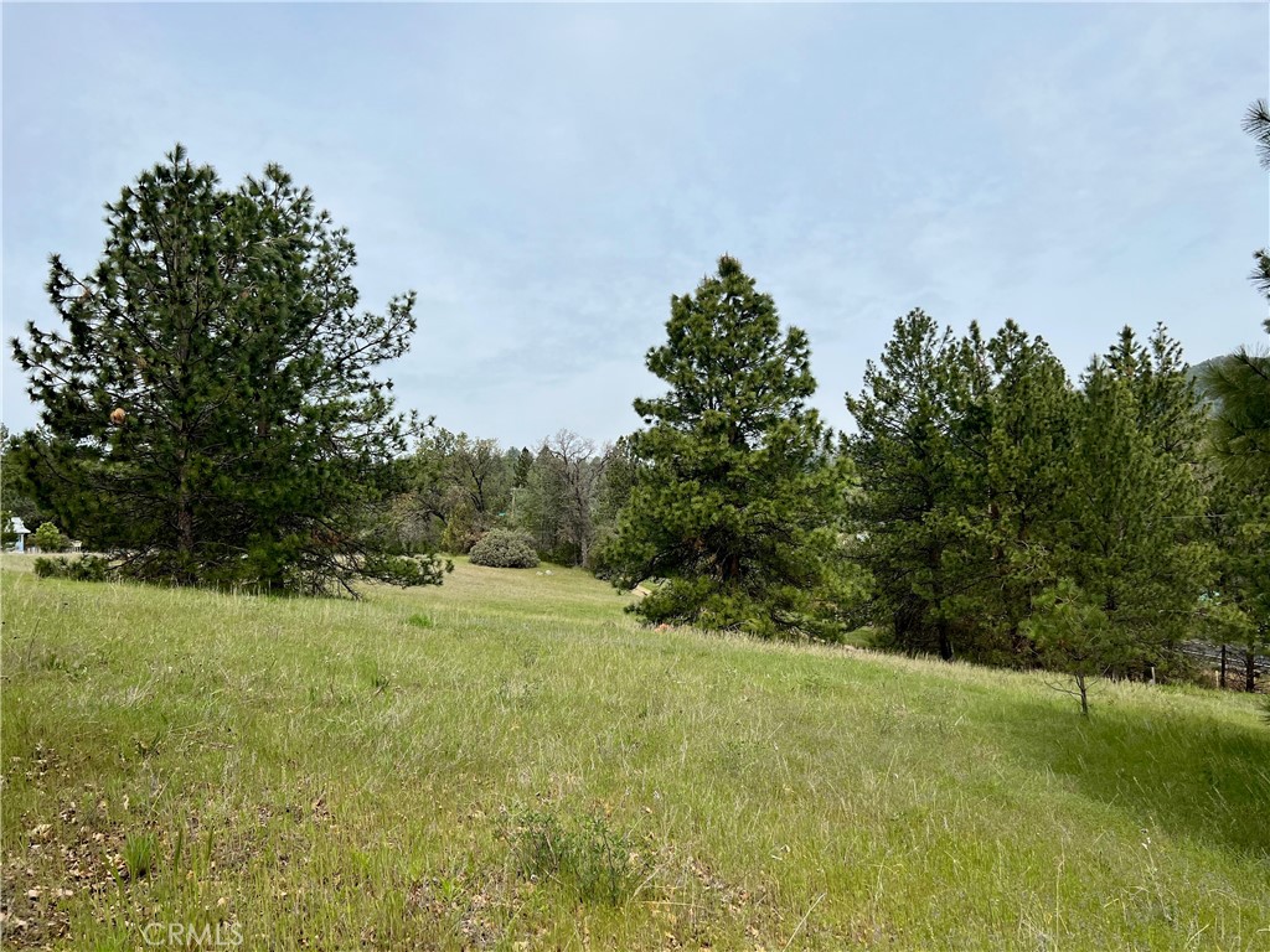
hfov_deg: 67.3
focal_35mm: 26
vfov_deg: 53.1
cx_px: 635
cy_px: 476
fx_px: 954
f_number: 1.5
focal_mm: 5.7
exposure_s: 1/5319
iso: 50
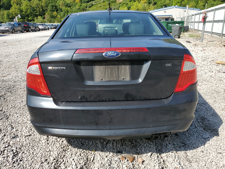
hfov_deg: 67.3
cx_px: 112
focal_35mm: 26
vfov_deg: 53.1
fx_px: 169
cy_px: 84
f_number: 1.5
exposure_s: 1/2000
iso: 50
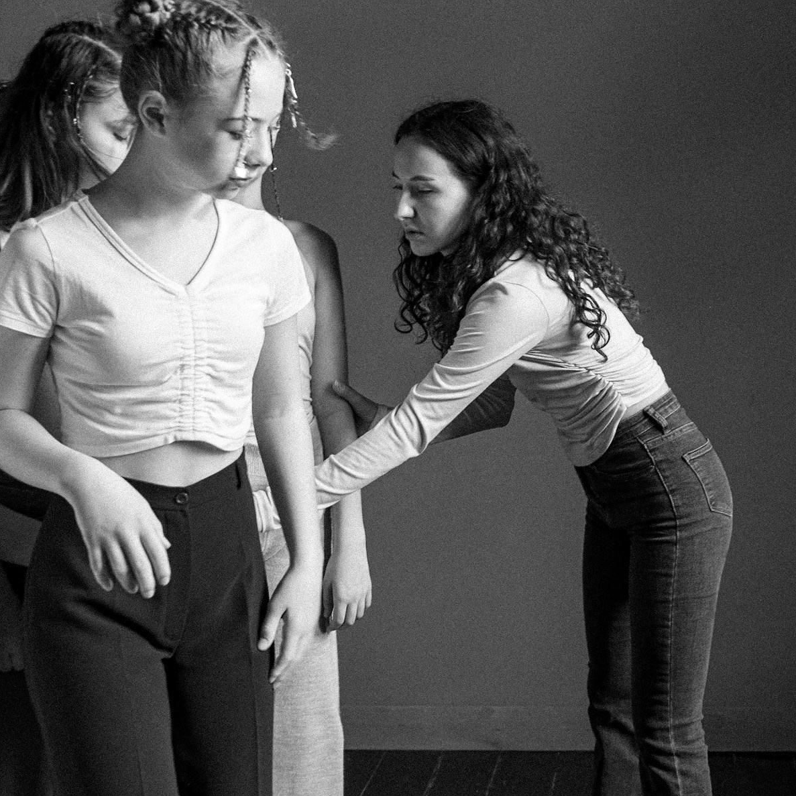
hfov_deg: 25.7
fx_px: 1717
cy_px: 381
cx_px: 624
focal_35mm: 66
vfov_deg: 26.1
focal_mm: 30.2
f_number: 3.6
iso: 400
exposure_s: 1/60
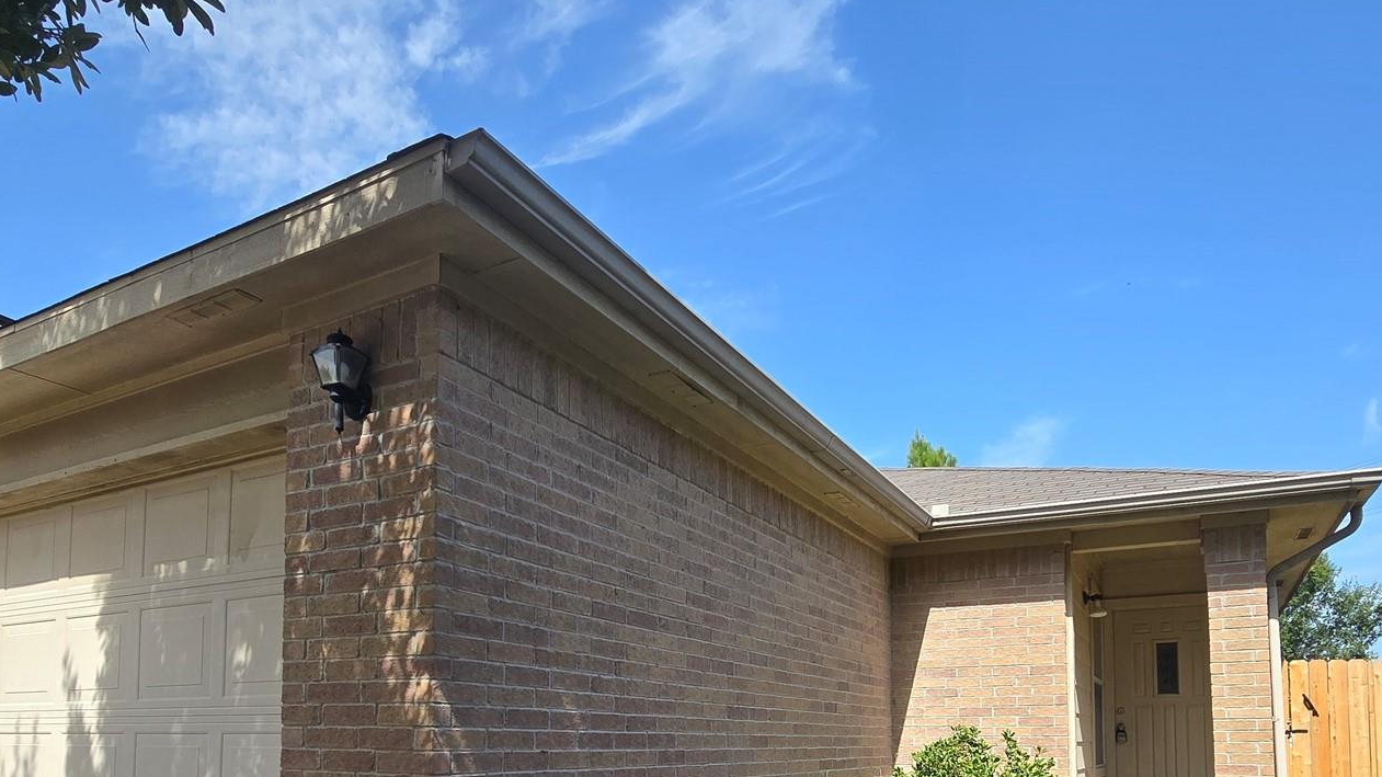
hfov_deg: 78.7
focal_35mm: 23
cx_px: 670
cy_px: 677
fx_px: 843
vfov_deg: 45.5
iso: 50
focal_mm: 2.2
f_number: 2.2
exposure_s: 1/1286
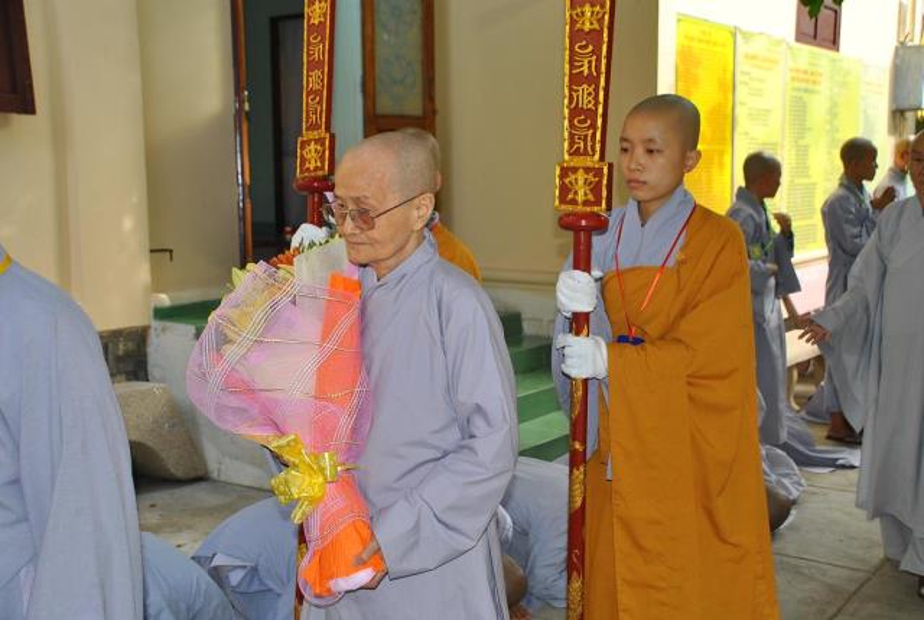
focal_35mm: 42
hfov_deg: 46.3
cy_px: 310
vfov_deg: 32.0
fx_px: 1080
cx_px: 462
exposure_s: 1/100
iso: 200
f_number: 4.5
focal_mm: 28
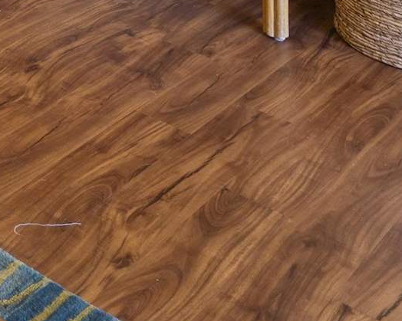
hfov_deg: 17.1
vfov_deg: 13.1
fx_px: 1047
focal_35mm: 88
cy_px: -453
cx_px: -361
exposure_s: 1/3
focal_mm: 16
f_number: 8
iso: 100
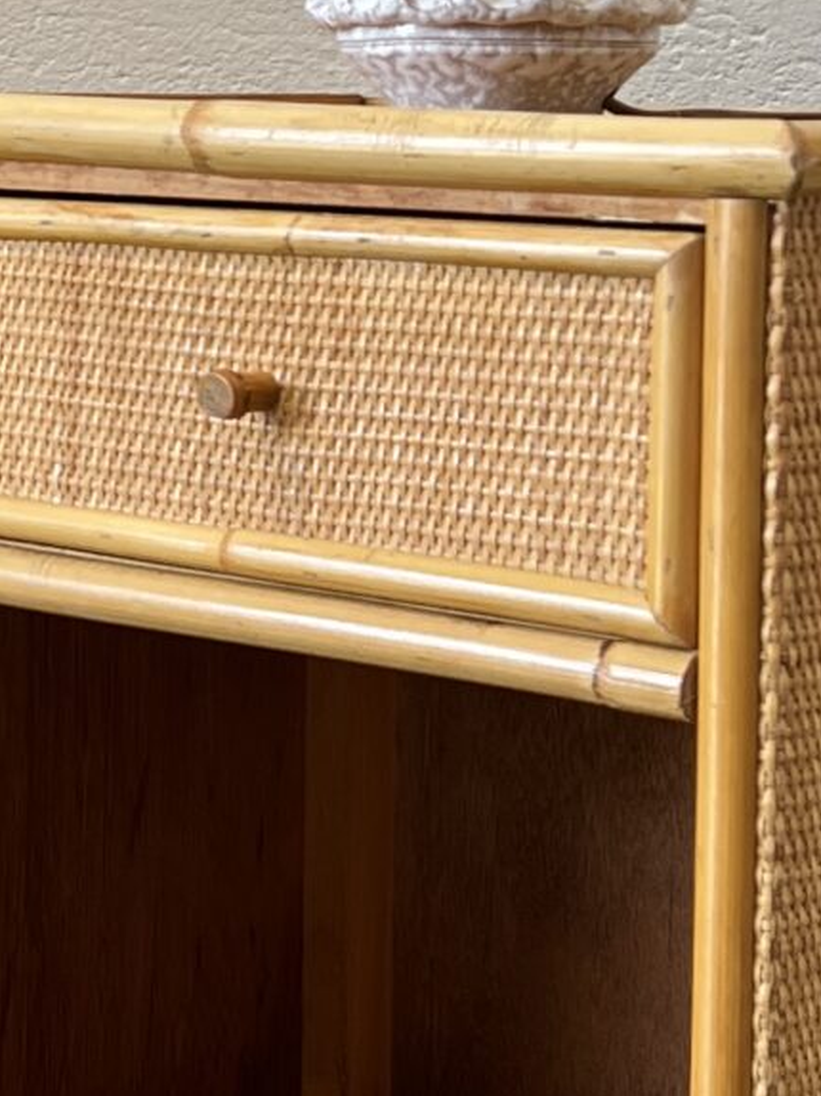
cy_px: 158
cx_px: -462
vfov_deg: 16.8
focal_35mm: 116
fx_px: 3671
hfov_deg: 12.1
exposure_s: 1/121
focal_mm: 5.7
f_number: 1.5
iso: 80
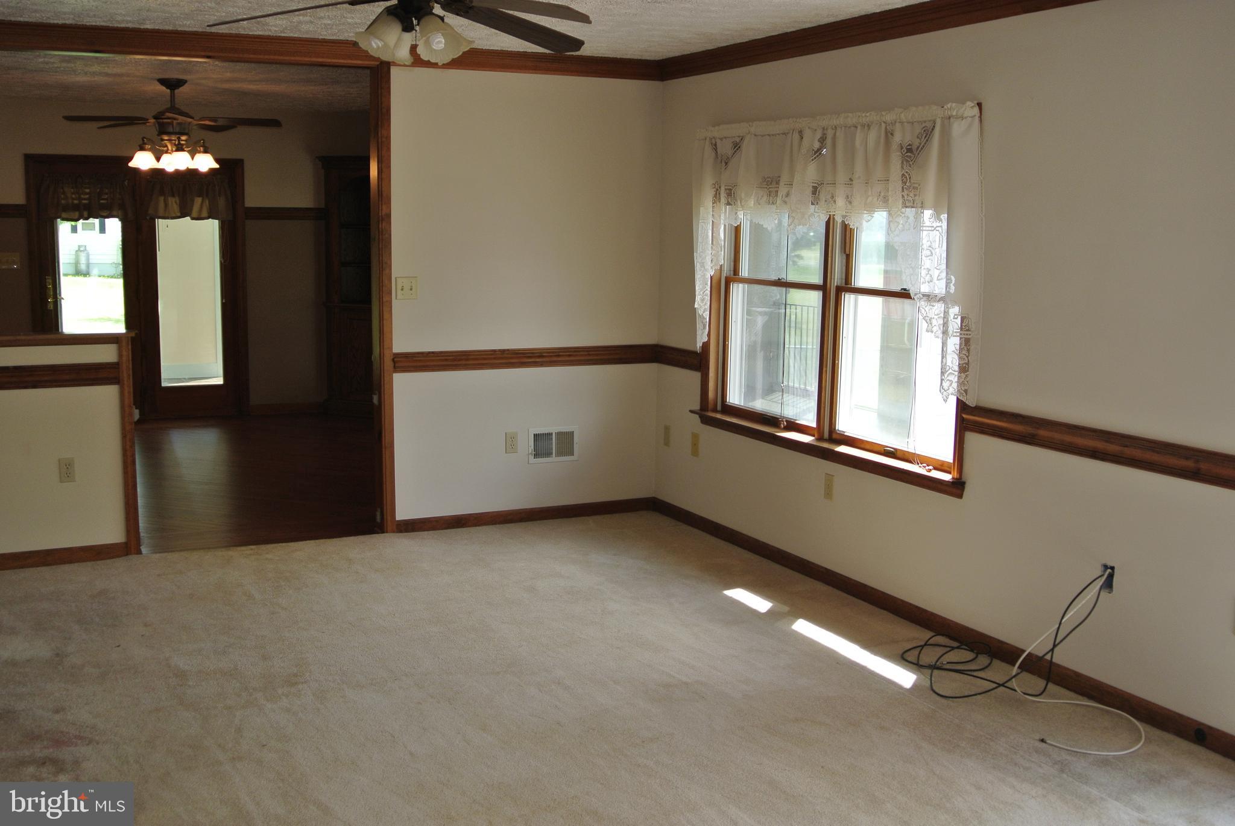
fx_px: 1271
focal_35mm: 37
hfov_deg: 51.8
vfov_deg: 36.0
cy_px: 413
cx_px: 618
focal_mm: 14
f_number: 4
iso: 100
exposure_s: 1/60
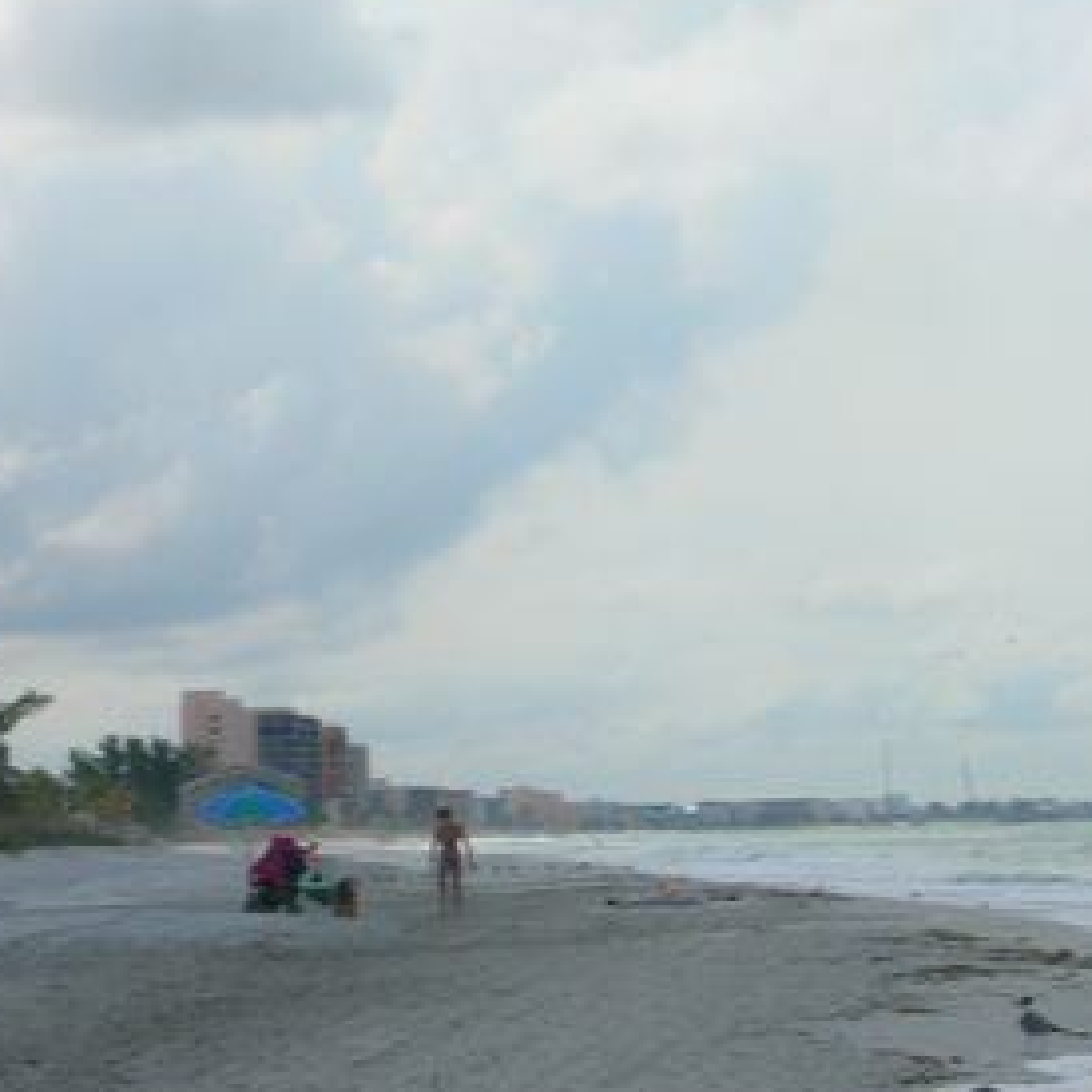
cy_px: 580
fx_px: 6317
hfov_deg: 9.9
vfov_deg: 9.9
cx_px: 576
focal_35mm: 177
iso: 50
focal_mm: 14.3
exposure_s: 1/90.5
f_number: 13.6
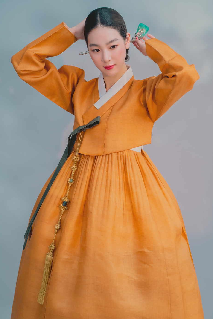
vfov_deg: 21.9
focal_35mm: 93
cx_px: 106
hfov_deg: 14.7
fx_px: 825
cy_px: 170
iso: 400
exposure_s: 1/125
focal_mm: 86
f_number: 4
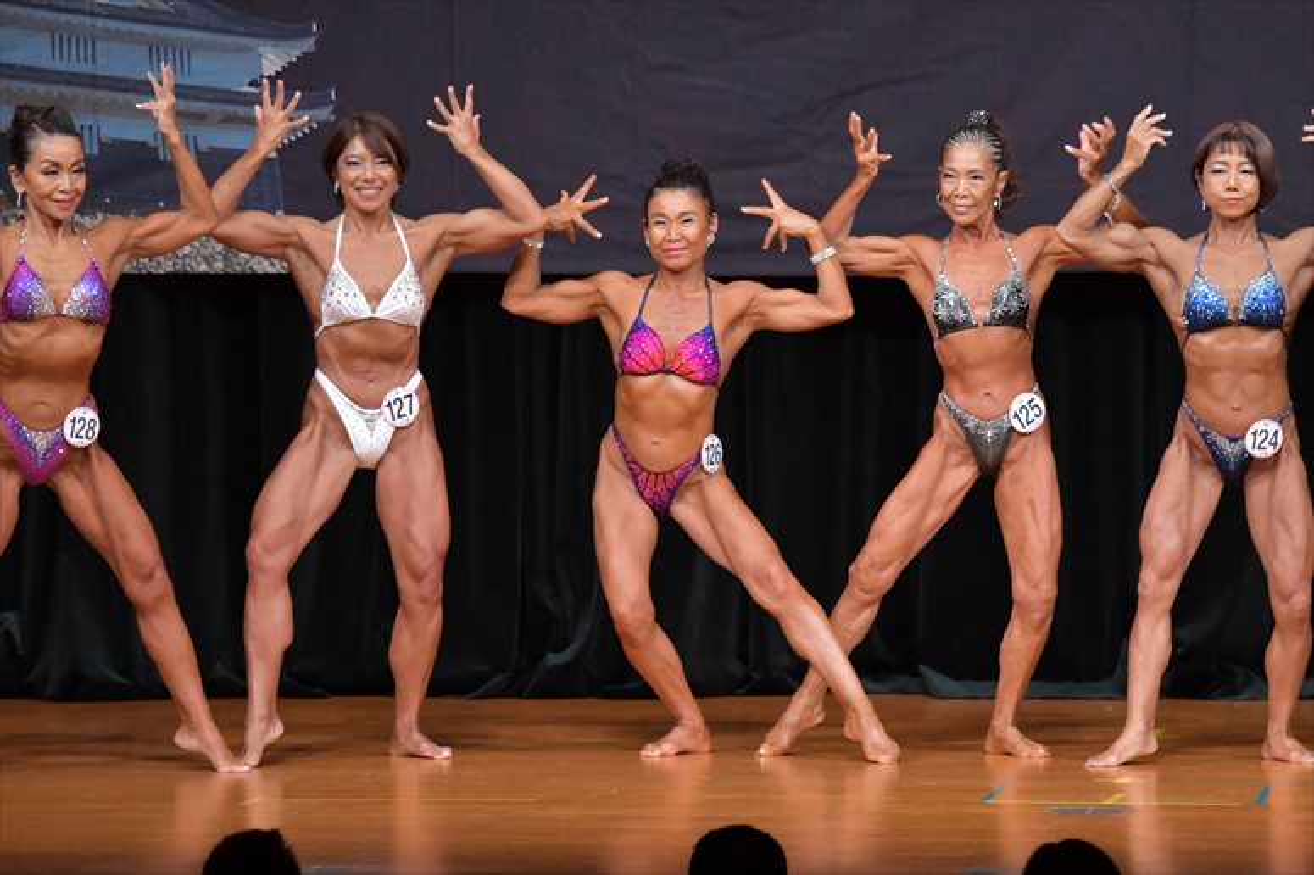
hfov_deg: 7.2
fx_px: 10398
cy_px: 438
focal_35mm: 285
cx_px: 657
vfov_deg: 4.8
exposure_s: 1/400
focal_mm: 190
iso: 5000
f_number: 5.6
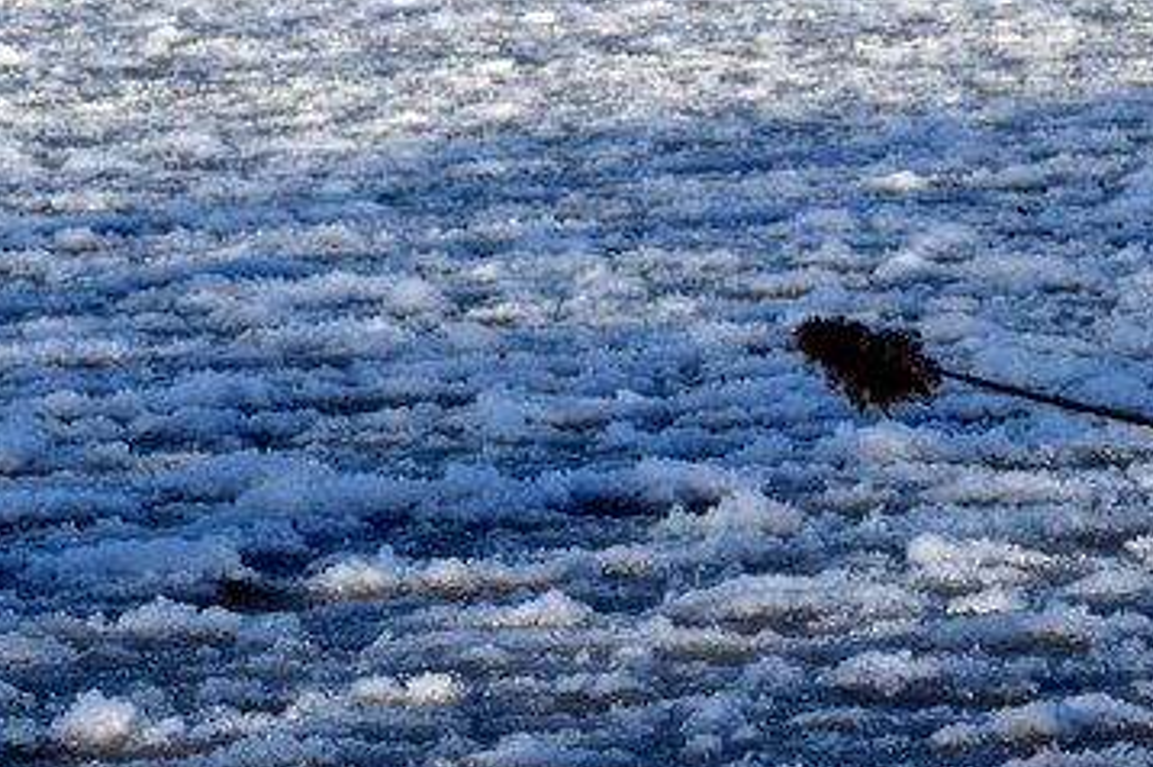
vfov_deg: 7.4
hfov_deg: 11.0
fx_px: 5891
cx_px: 1269
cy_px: 274
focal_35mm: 184
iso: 400
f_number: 11
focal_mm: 55
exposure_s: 1/500
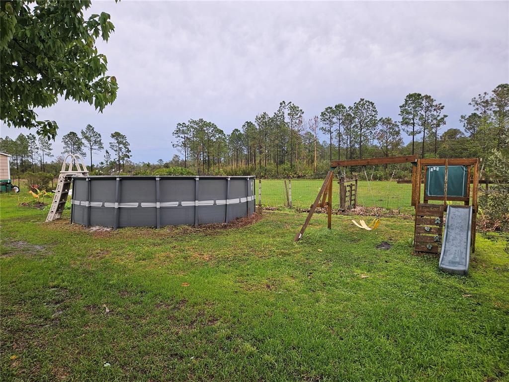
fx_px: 338
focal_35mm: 23
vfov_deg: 58.9
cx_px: 254
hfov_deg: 73.9
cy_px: 191
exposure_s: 1/120
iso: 25
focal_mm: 5.4
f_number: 1.8
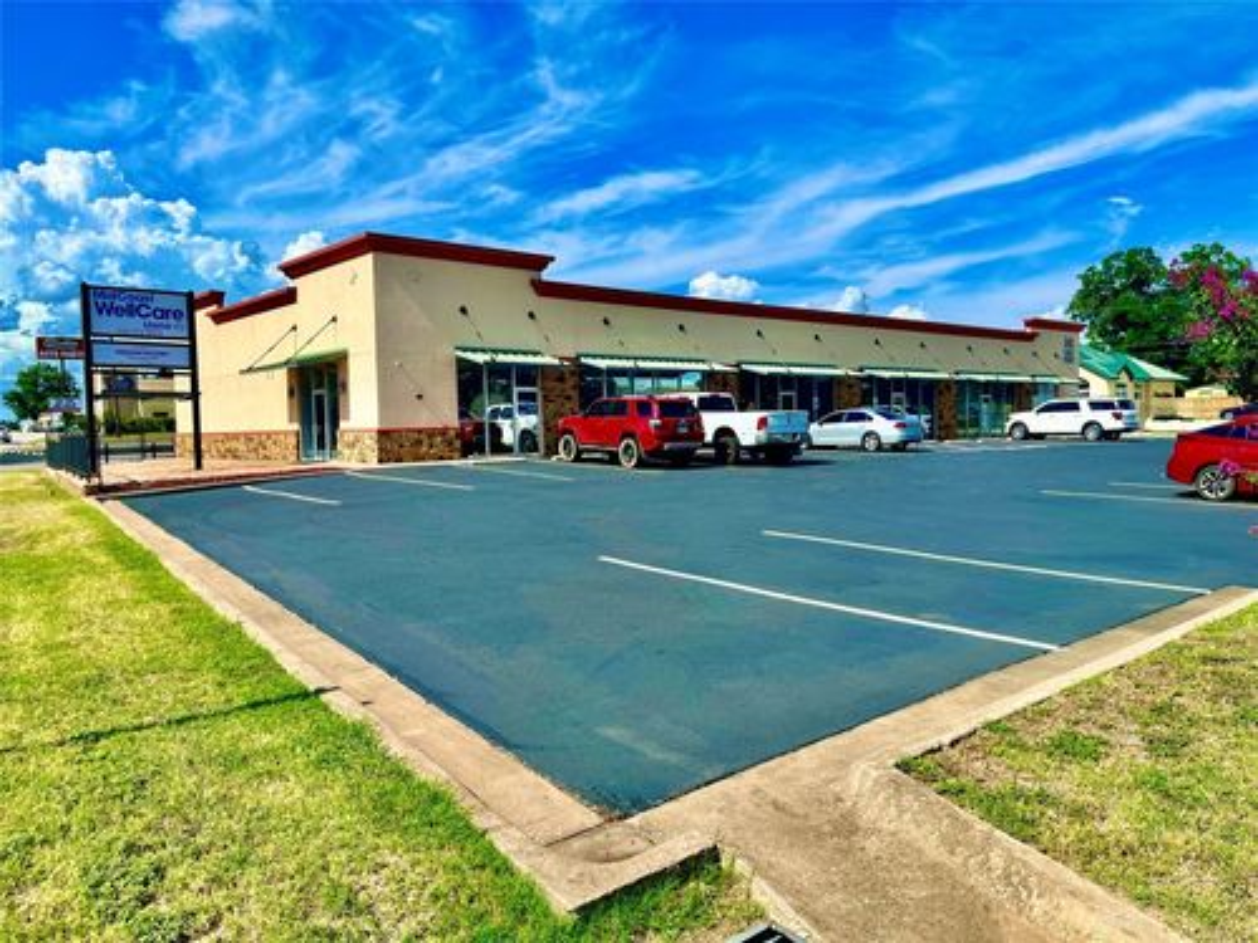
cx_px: 629
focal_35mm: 26
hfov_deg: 67.3
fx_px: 945
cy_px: 472
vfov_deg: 53.1
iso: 50
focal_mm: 5.1
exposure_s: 1/4854
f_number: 1.6
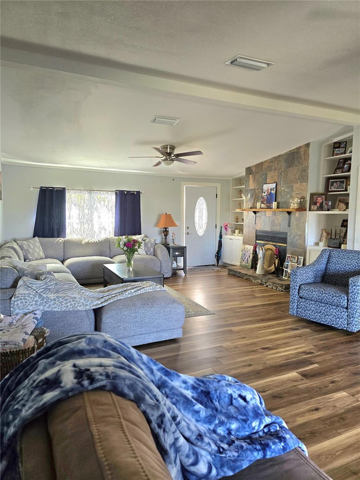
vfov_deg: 73.9
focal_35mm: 23
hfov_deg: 58.9
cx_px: 180
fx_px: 319
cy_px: 240
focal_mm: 6.3
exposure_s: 1/120
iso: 250
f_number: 1.7
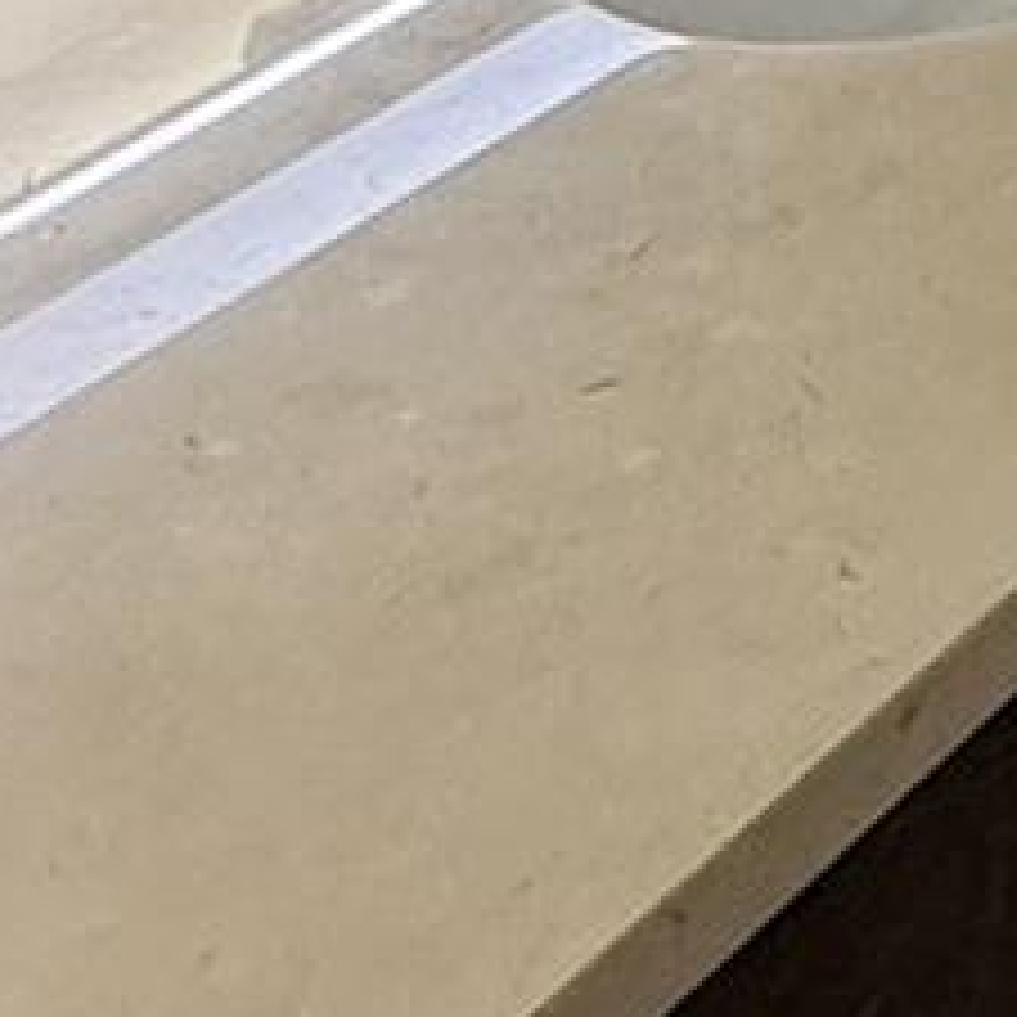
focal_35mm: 112
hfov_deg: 12.0
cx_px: 2570
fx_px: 3723
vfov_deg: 12.9
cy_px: -1202
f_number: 2.2
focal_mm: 2.22
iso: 125
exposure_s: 1/99
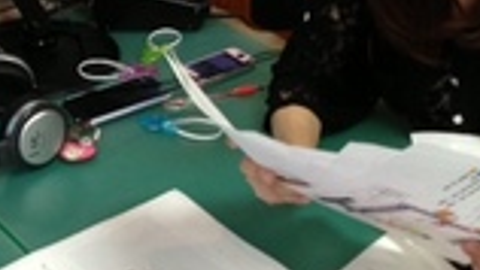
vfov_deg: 13.2
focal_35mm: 91
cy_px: 9
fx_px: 1159
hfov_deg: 23.4
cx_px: 240
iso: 125
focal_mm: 4.13
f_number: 2.4
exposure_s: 1/20
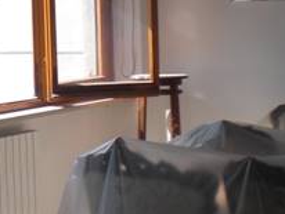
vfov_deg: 12.6
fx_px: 973
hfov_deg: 16.6
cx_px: 80
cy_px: 108
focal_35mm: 118
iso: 64
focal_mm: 6.3
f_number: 3.1
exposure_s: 1/250
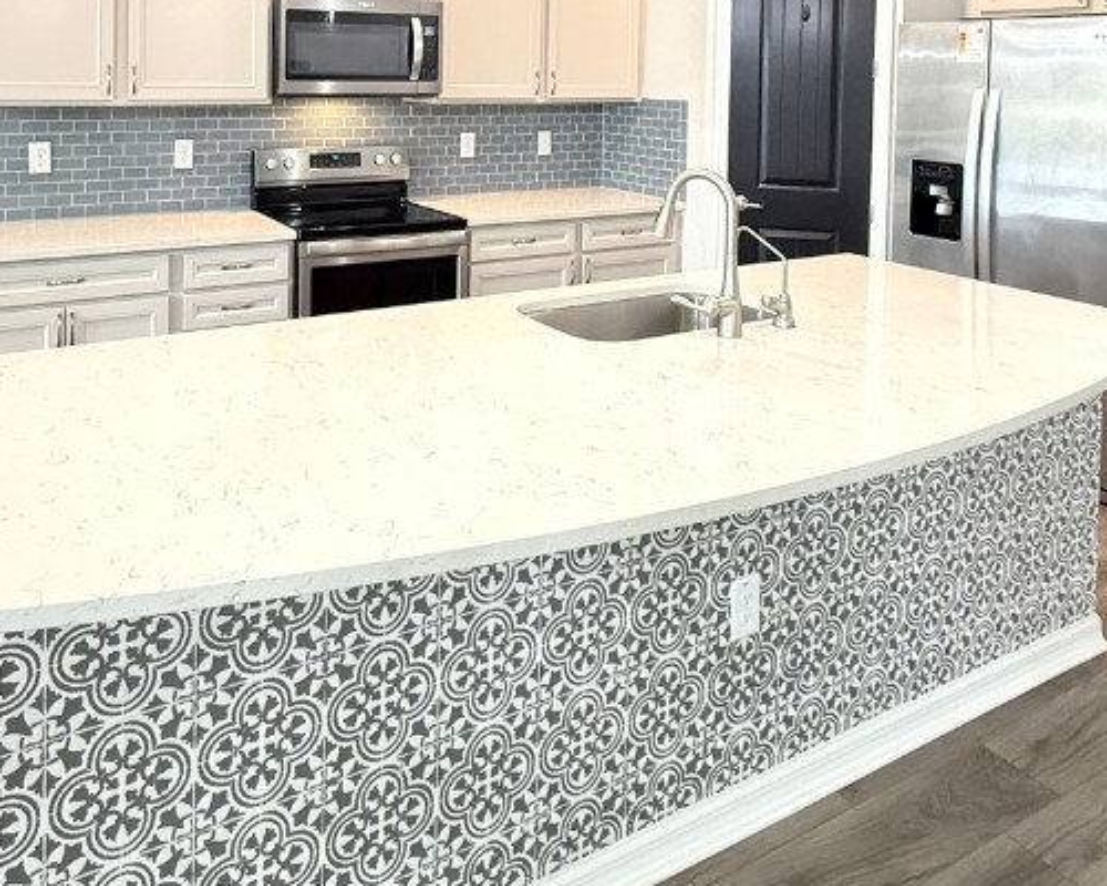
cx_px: 403
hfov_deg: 61.2
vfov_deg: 46.6
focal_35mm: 28
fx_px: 917
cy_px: 91
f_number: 2.2
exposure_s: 1/60
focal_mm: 2.22
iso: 500
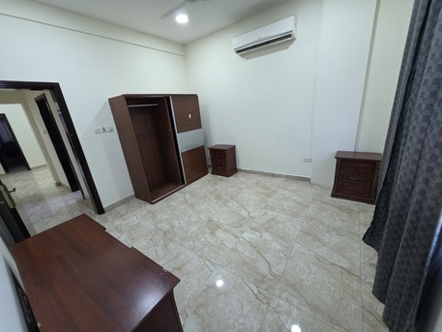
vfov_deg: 89.9
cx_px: 221
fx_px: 166
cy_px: 166
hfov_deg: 106.2
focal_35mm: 13
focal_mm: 2.2
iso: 320
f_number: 1.9
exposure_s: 1/100
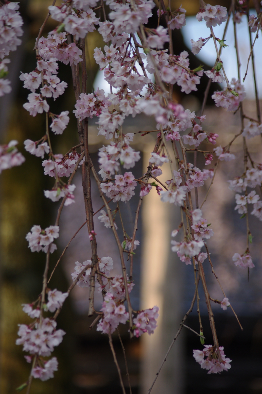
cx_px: 131
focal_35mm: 180
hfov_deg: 7.6
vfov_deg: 11.4
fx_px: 1970
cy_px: 197
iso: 200
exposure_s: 1/400
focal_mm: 120
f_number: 4.5
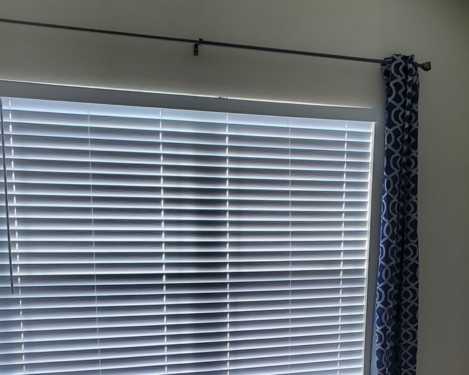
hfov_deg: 32.9
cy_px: 376
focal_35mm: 57
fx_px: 791
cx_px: 285
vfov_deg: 25.4
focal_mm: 4.3
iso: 50
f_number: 2.4
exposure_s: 1/137
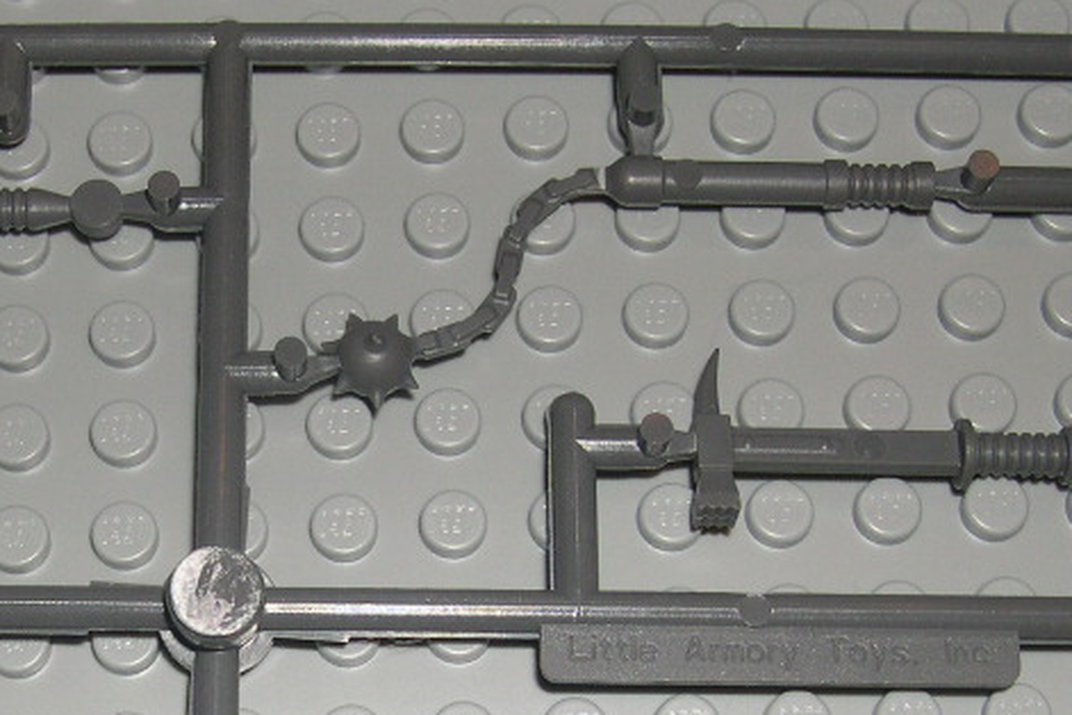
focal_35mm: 86
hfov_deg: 23.3
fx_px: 2561
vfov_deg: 15.7
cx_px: 198
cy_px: 672
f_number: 7.6
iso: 100
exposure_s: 1/60
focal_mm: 8
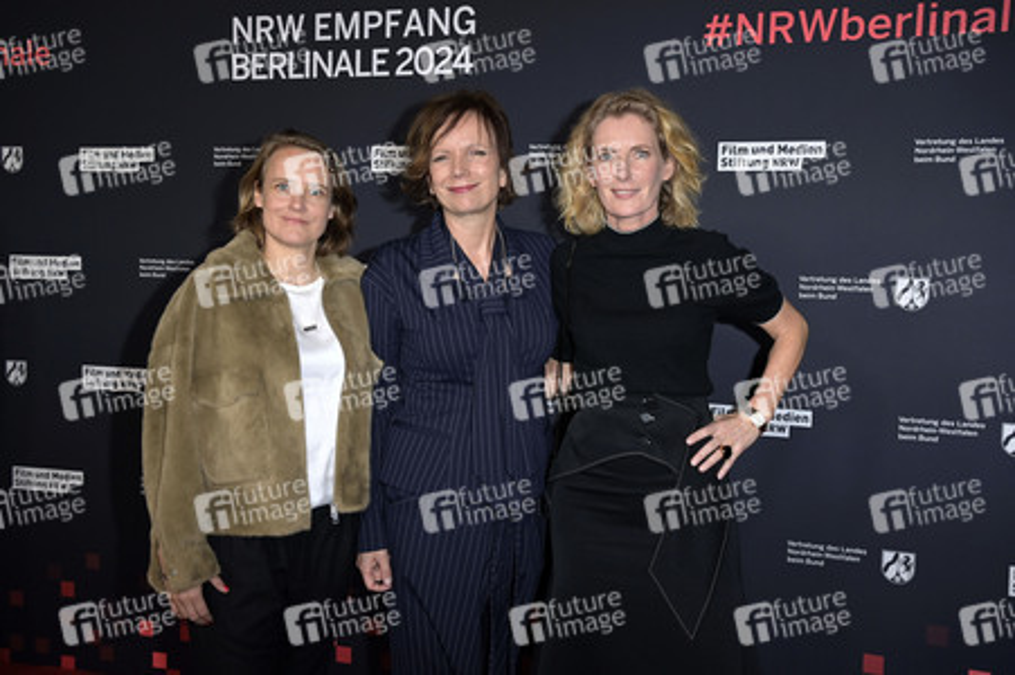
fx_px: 1127
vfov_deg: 33.4
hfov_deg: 48.5
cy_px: 338
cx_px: 508
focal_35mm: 40
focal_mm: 40
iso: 1000
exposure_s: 1/250
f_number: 5
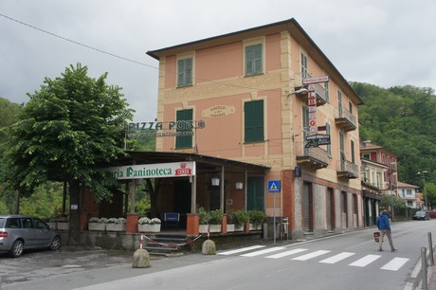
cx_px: 218
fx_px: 418
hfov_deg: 55.1
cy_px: 145
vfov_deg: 38.3
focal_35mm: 34
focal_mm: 23
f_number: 6.3
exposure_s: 1/250
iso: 400
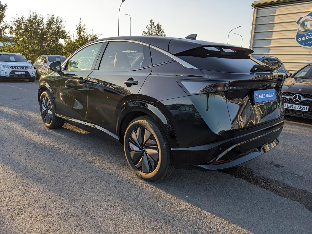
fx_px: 243
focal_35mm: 27
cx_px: 156
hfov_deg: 65.3
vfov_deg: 51.4
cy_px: 117
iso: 48
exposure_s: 1/757
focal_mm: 4.38
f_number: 1.73
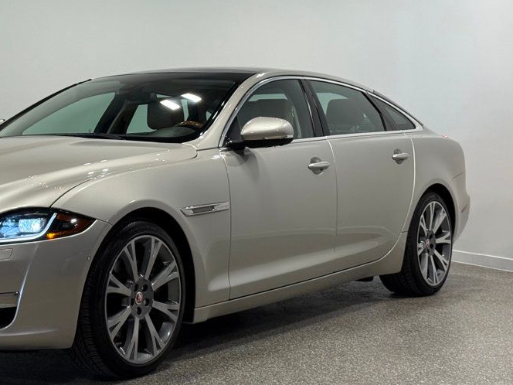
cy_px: 150
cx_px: 121
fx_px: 1097
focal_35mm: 74
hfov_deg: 26.0
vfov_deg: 19.9
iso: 64
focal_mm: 6.76
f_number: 1.78
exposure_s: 1/418
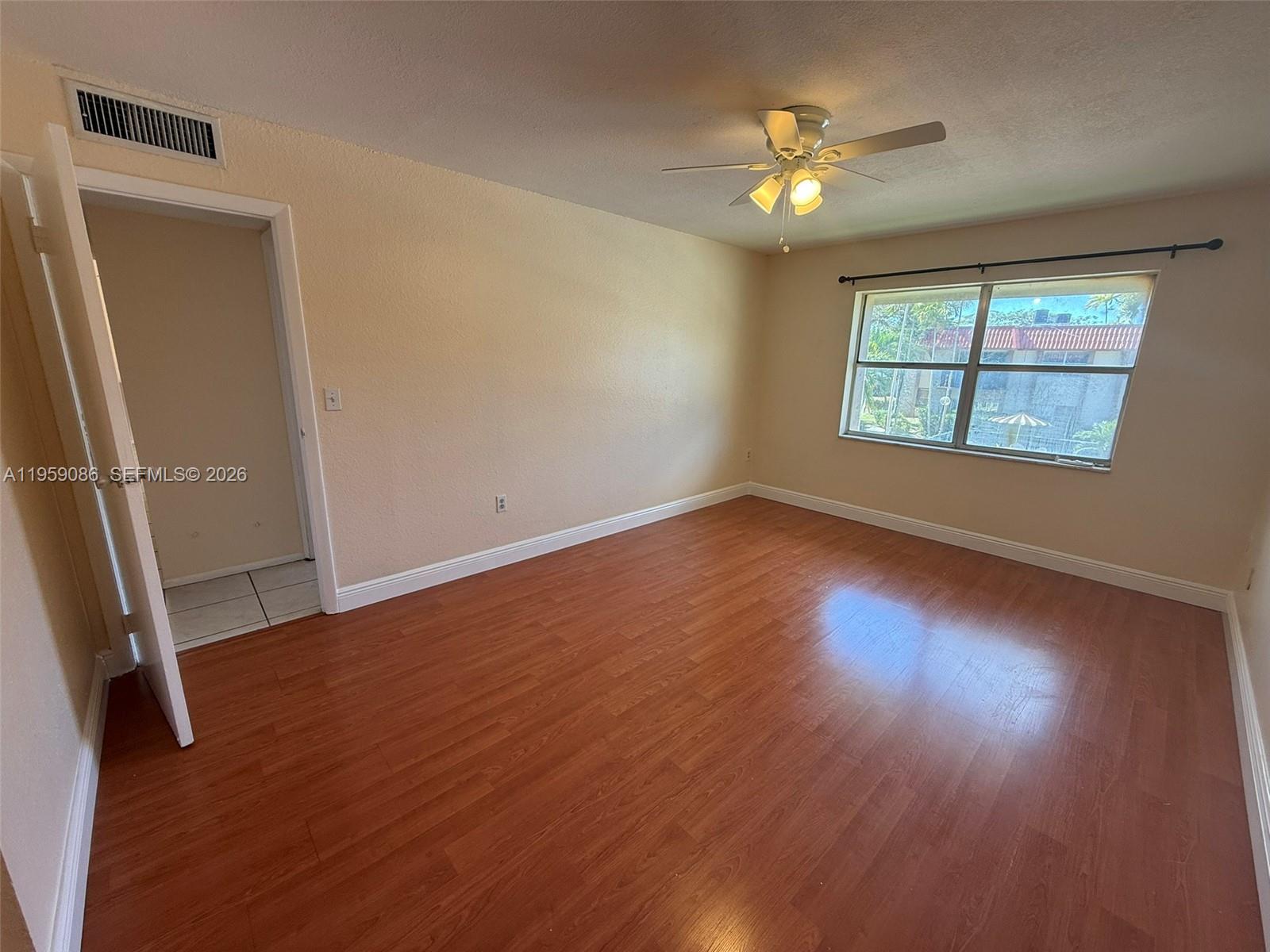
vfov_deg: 85.7
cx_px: 635
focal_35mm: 14
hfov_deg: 102.1
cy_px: 476
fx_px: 514
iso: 80
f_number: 2.2
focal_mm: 2.22
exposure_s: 1/120
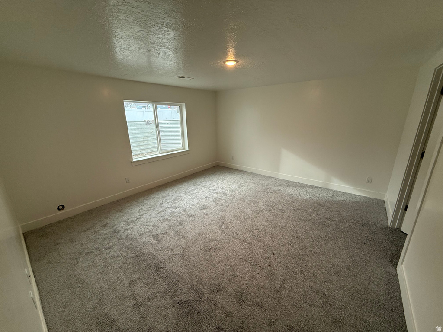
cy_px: 166
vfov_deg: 85.7
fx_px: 179
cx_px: 222
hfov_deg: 102.1
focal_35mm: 14
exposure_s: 1/120
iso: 125
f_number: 2.2
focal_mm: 2.22
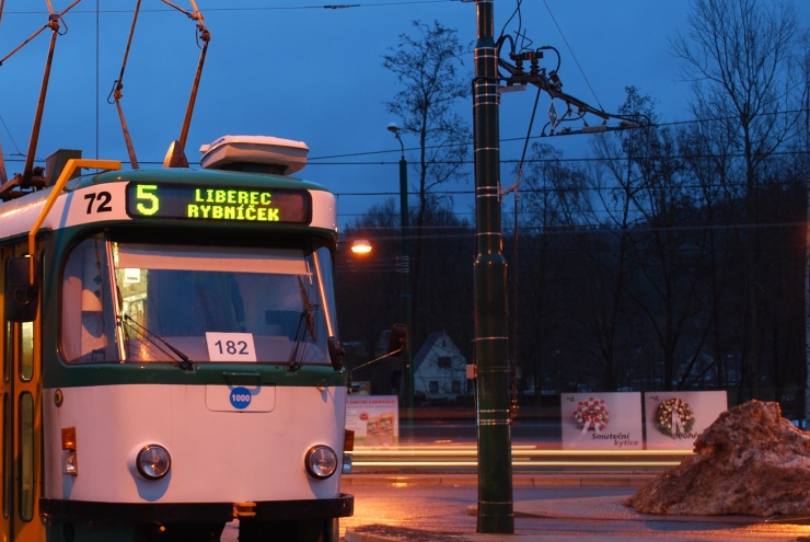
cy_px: 237
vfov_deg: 18.7
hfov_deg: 27.3
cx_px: 198
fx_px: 1644
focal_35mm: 73
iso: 100
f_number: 4.8
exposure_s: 1.6
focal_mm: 30
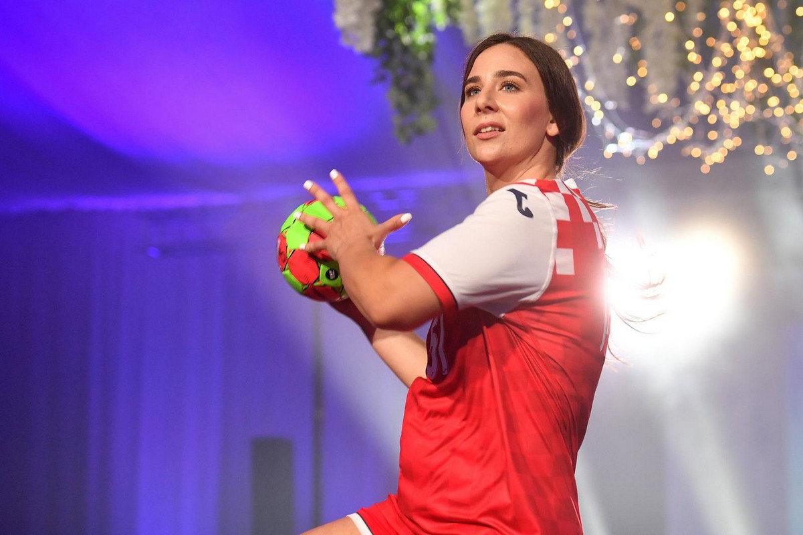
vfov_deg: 19.4
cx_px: 402
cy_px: 268
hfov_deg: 28.9
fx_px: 1561
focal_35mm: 70
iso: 1600
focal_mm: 70
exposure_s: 1/500
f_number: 5
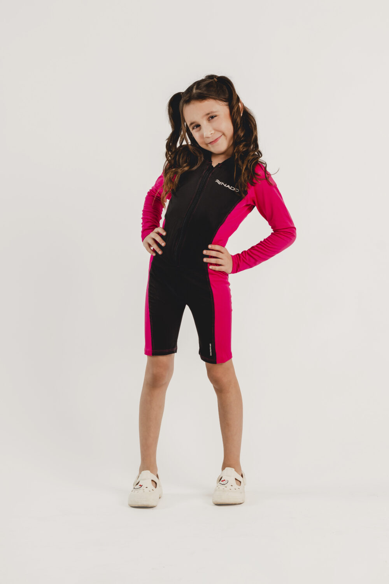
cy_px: 292
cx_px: 194
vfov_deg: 27.0
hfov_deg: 18.2
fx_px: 1216
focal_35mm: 75
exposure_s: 1/160
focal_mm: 50
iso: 100
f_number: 4
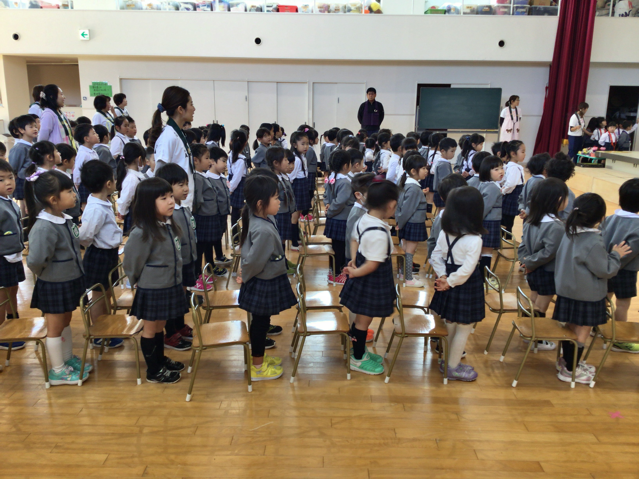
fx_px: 572
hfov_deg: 58.4
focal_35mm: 31
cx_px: 320
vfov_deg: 45.4
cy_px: 240
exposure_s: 1/30
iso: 25
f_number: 2.4
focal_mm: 3.3
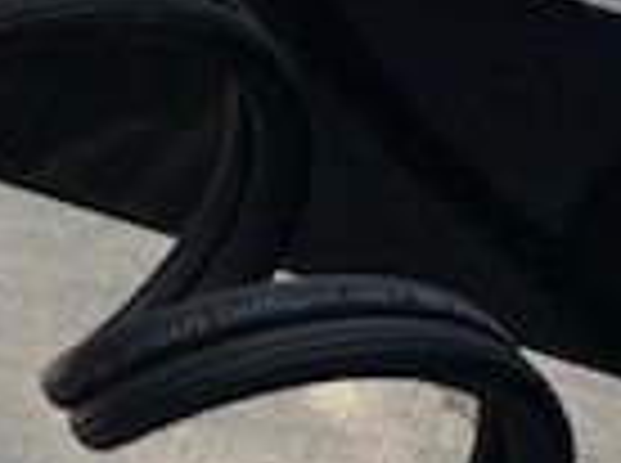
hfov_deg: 9.4
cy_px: -198
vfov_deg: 8.3
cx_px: -1112
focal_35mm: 174
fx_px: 3116
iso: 80
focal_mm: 6.76
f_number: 1.78
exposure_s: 1/2299
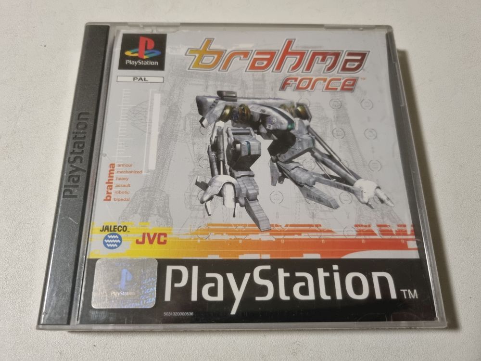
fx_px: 361
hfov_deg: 67.3
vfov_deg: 53.1
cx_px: 240
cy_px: 180
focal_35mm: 26
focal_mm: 5.4
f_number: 1.8
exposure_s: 1/40
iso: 400
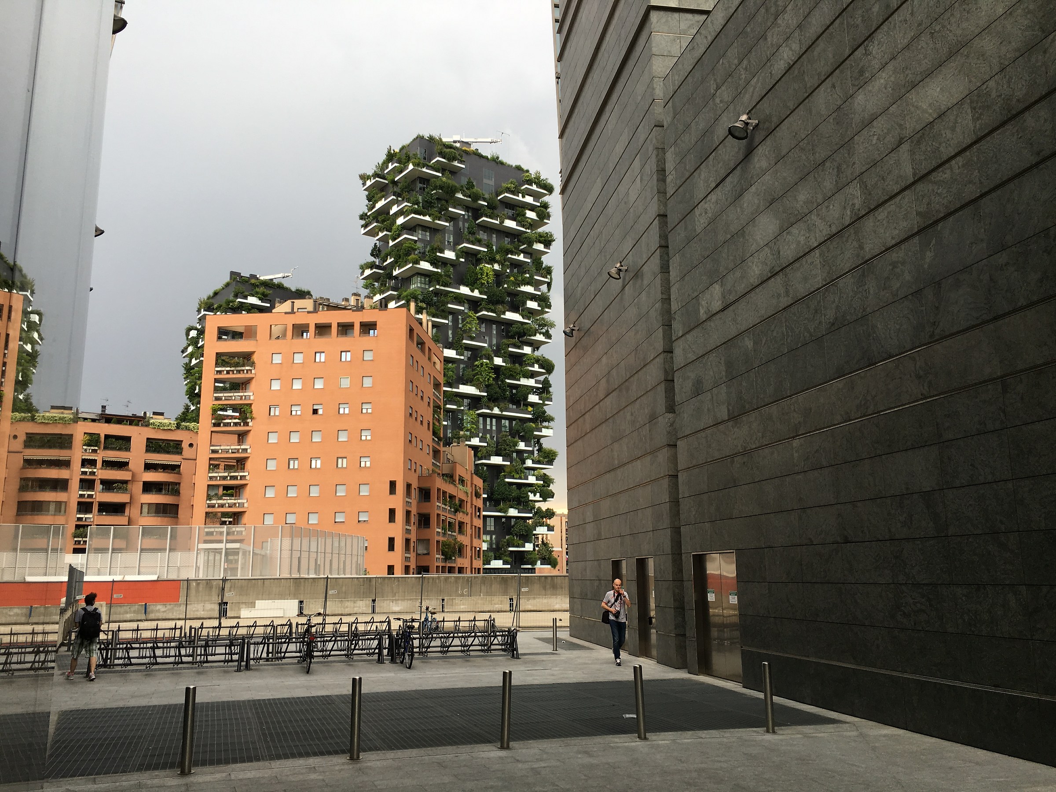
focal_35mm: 29
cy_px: 396
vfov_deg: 48.2
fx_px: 885
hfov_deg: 61.7
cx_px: 528
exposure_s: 1/105
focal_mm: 4.15
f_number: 2.2
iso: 25
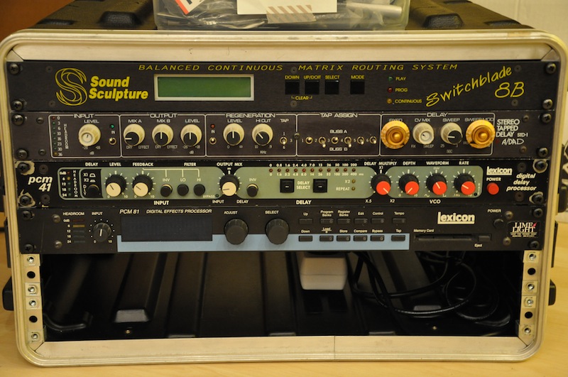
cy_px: 188
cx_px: 284
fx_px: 993
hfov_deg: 31.9
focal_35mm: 63
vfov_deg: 21.5
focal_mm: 42
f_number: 4.8
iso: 1600
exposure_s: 1/4
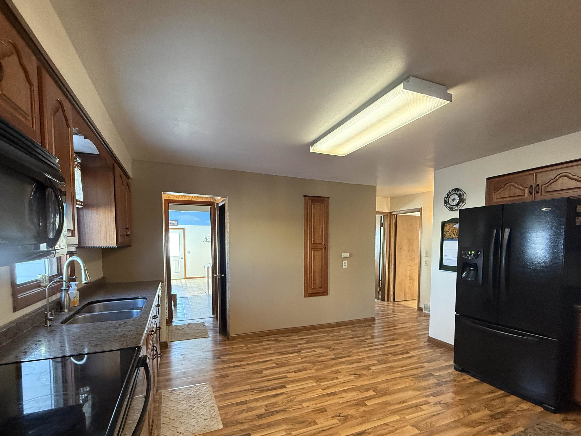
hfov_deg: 91.0
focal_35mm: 17
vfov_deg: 74.0
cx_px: 293
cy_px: 259
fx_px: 285
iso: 320
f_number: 2.2
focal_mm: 2.22
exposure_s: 1/60
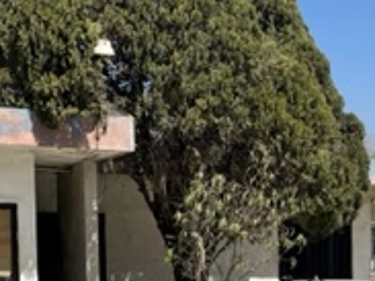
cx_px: 369
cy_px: 312
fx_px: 985
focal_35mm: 91
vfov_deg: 15.8
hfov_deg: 20.9
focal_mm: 4.2
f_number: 1.6
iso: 32
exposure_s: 1/5051
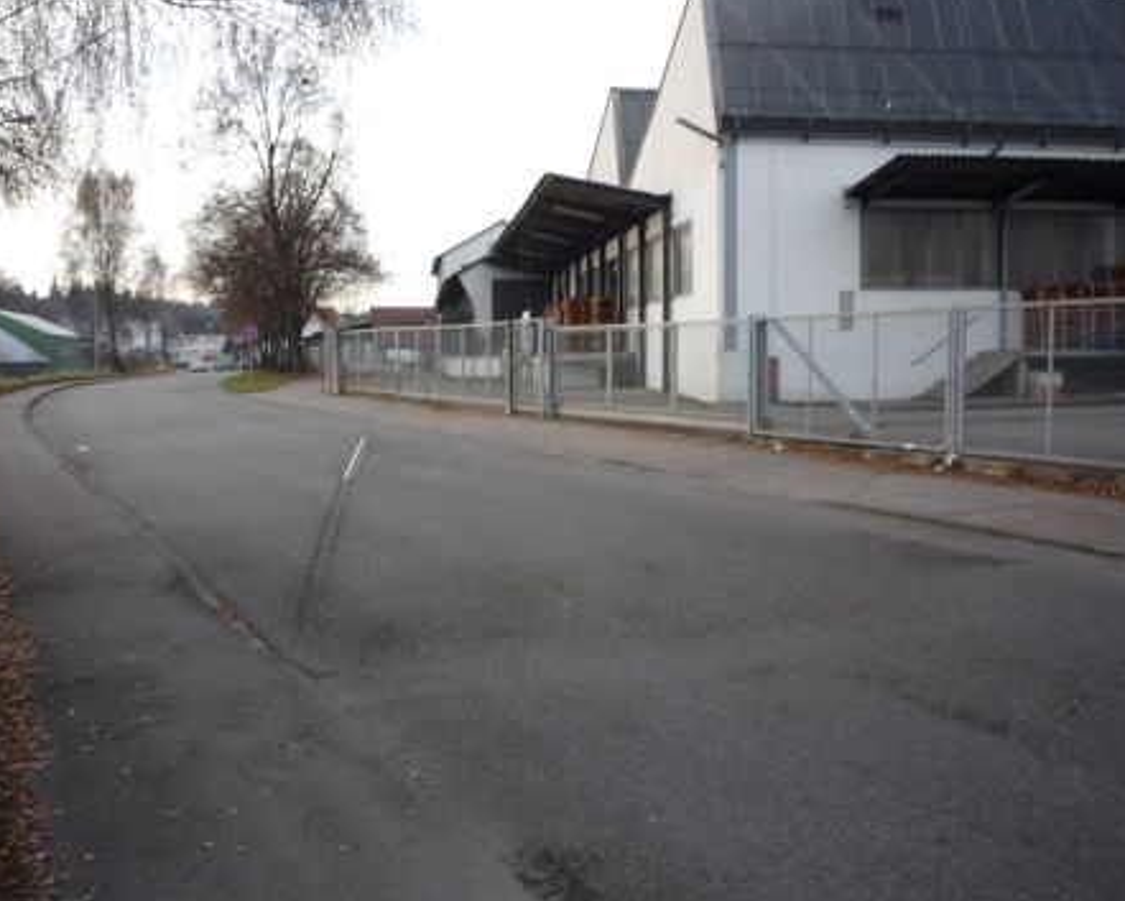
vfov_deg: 43.4
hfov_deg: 52.8
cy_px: 444
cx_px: 543
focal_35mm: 34
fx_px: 1132
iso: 100
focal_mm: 5.2
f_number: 4
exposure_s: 1/125
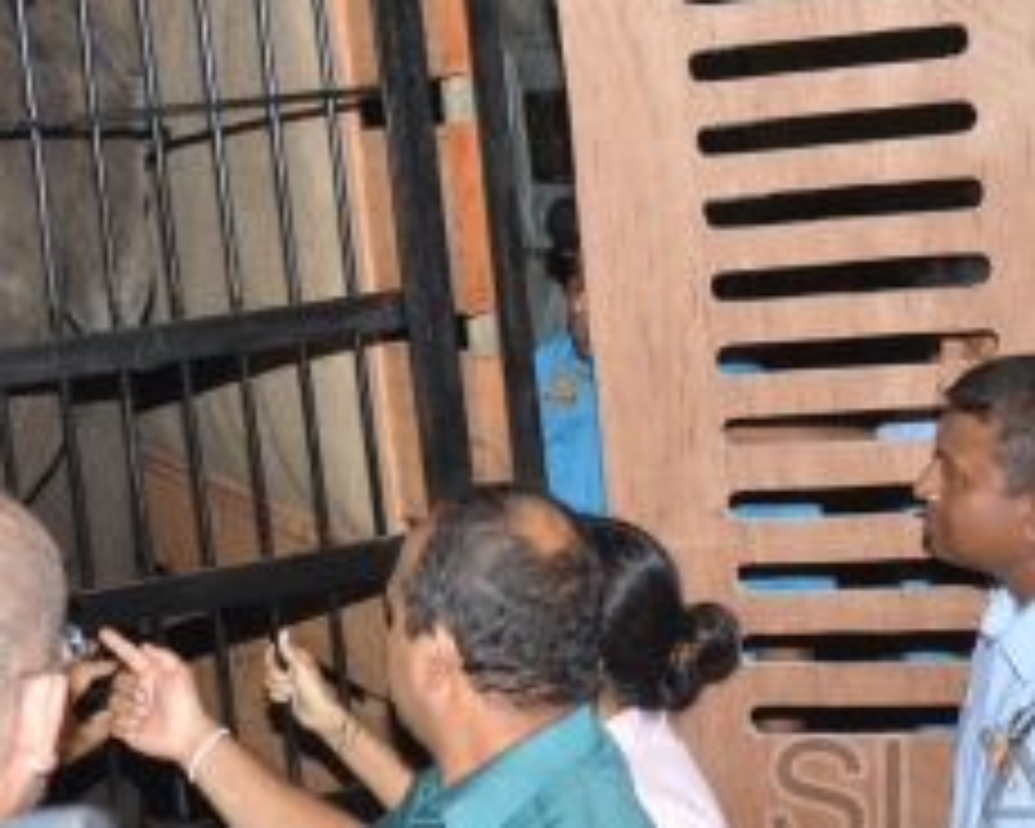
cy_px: 99
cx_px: 486
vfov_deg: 22.6
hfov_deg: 28.7
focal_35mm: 66
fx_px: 2022
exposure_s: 1/30
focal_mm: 18
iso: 200
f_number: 3.5
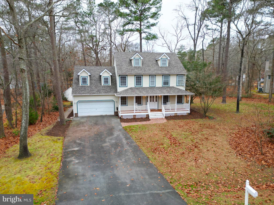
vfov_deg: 56.8
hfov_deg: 71.6
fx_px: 190
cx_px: 137
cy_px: 102
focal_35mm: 24
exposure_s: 1/500
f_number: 1.7
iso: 150
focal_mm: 6.72
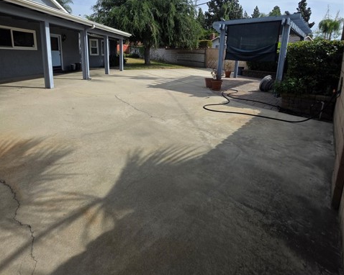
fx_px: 173
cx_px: 172
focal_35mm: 17
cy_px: 86
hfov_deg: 89.7
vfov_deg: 73.9
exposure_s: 1/2686
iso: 40
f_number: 1.9
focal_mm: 2.2
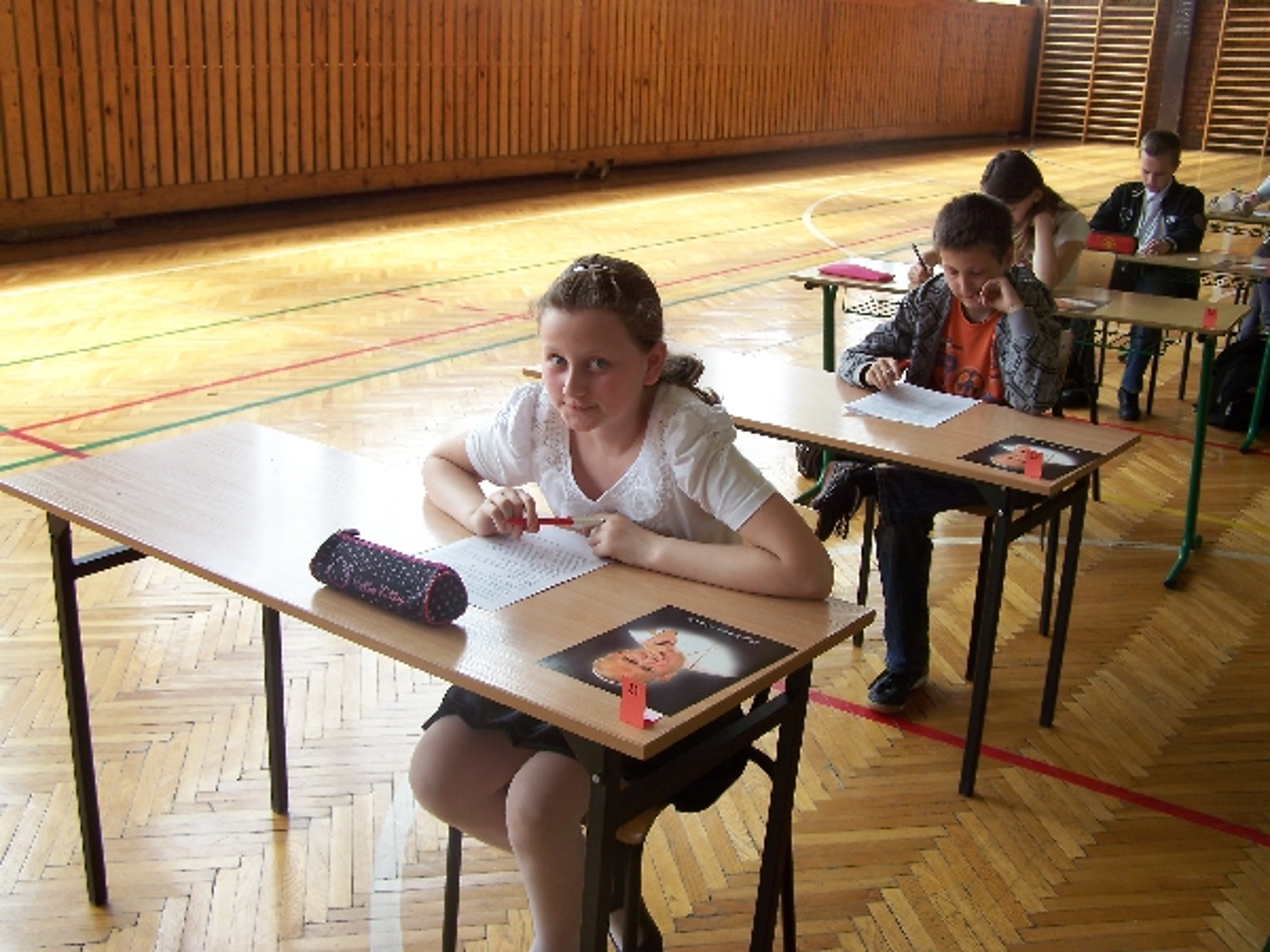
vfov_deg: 37.7
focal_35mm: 38
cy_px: 476
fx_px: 1394
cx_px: 635
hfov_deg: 49.0
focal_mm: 6.3
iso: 64
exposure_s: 1/80
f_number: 2.8
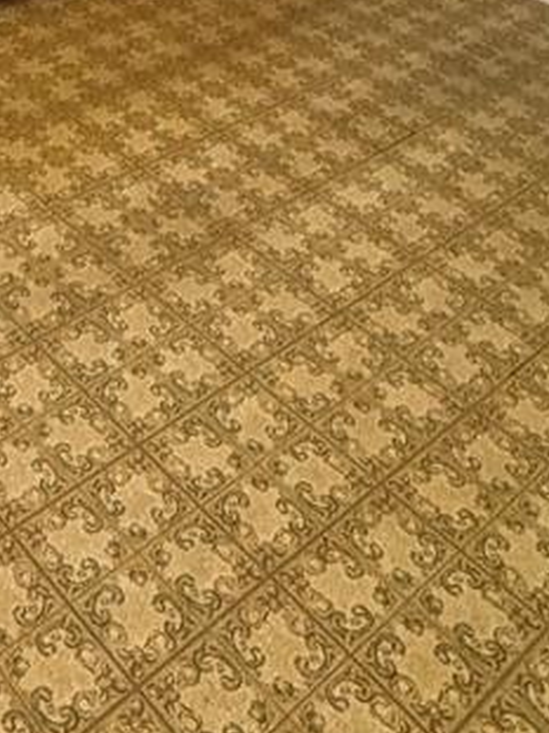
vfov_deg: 26.4
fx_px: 1143
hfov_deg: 25.3
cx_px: -40
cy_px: -354
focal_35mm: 54
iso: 250
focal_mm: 2.22
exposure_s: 1/120
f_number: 2.2
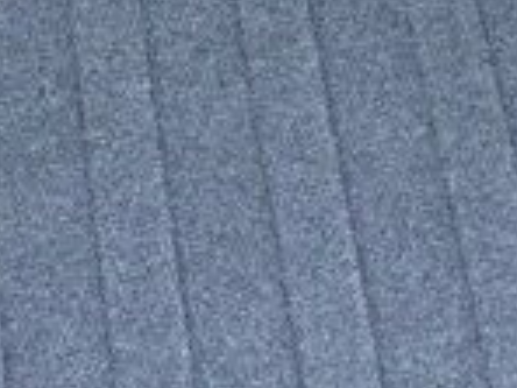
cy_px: -521
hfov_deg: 11.4
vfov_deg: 8.3
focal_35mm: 166
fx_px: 2479
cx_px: -248
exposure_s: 1/70
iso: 200
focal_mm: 6.76
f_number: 1.78
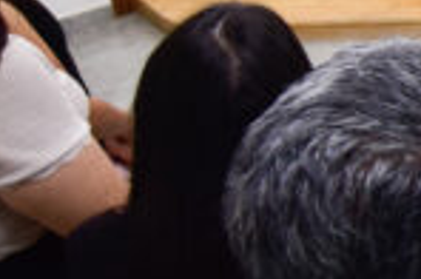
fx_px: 910
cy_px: -11
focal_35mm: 78
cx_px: 720
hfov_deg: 20.2
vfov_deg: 17.0
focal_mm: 10
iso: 800
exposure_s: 1/60
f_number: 4.5
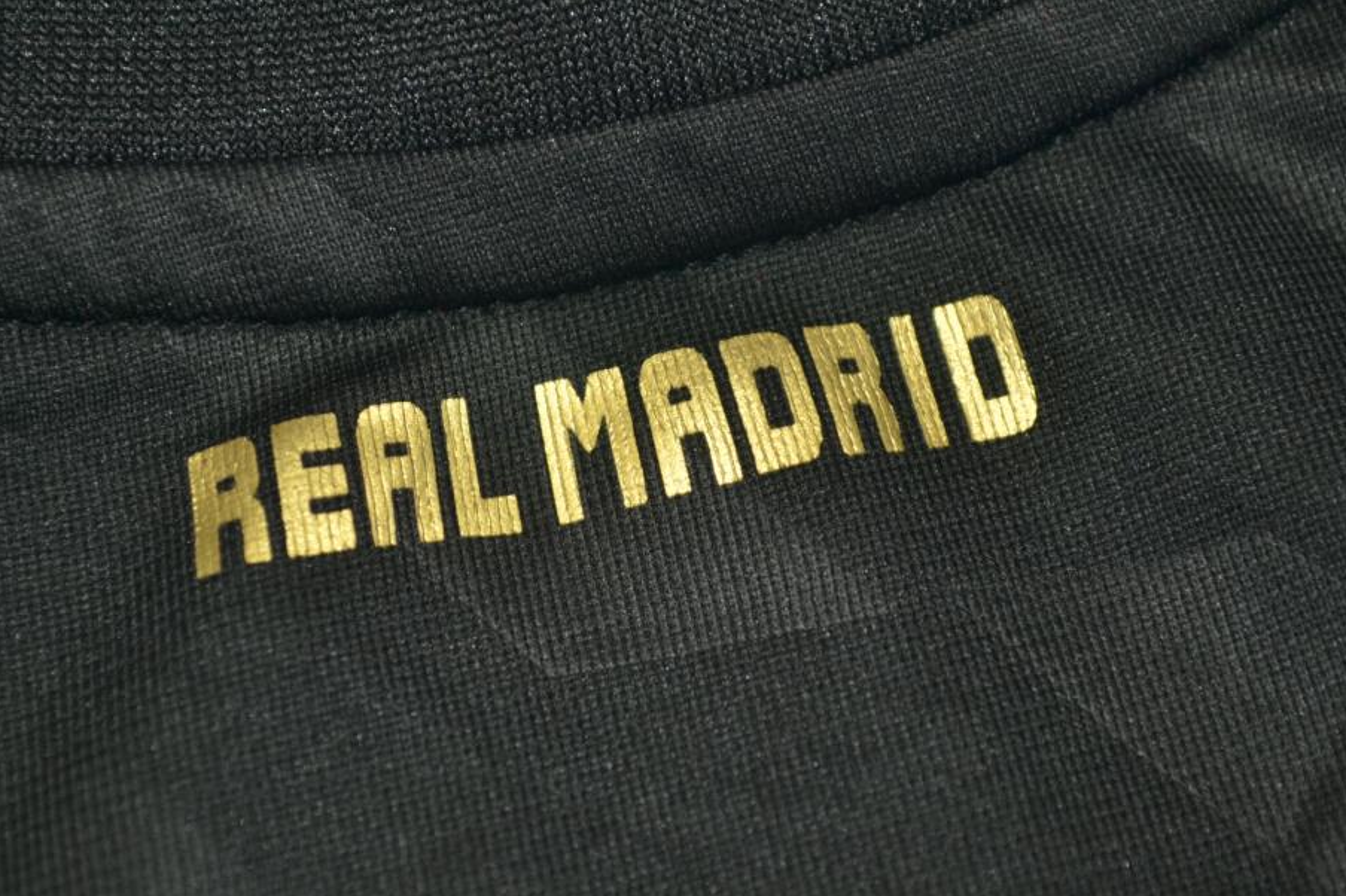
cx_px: 655
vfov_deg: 13.9
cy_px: 388
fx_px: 3685
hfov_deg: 20.7
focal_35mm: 99
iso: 200
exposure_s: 1/100
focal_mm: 55
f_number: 5.6
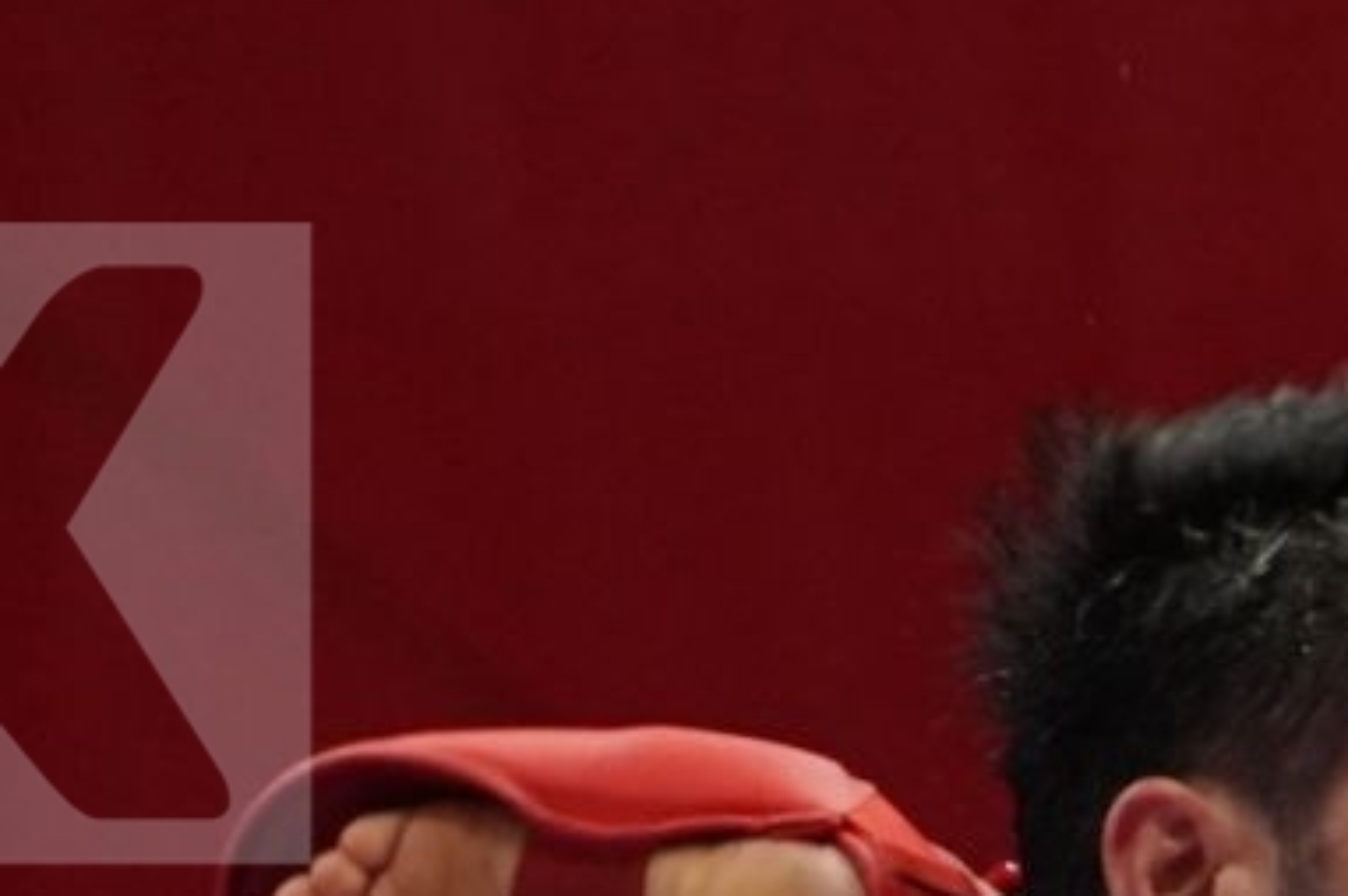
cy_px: 1792
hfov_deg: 1.4
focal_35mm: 1443
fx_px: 53985
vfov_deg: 1.0
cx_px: 2375
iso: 3200
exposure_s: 1/1000
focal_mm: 204
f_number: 4
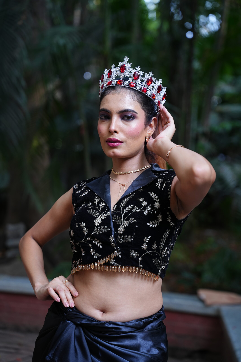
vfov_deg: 28.8
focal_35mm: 70
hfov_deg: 19.5
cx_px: 120
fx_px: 703
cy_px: 181
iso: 400
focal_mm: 70
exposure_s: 1/100
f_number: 2.8
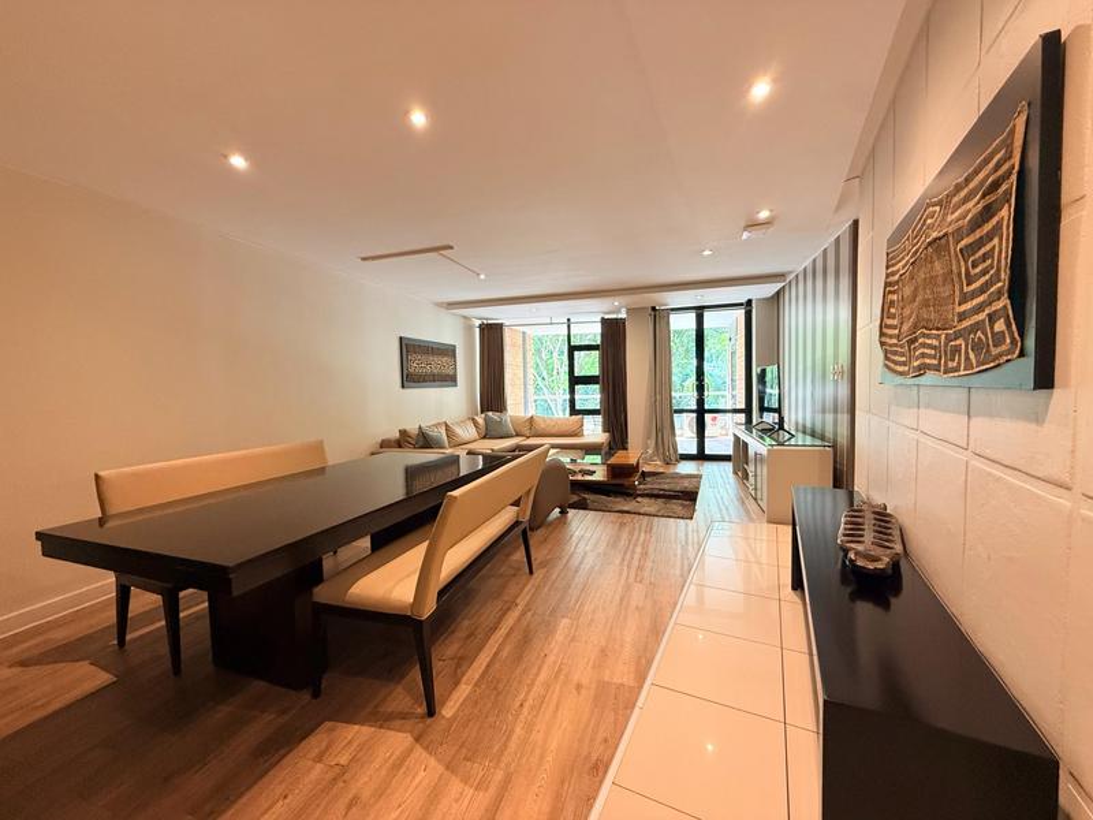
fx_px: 442
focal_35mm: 14
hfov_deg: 102.1
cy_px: 410
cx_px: 546
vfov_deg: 85.7
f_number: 2.2
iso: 200
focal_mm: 2.22
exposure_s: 1/100
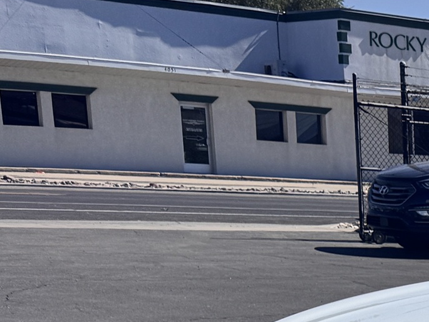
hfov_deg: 15.6
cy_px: 513
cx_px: 854
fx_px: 1240
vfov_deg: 13.7
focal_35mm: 100
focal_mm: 6.76
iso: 80
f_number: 1.78
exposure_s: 1/7092
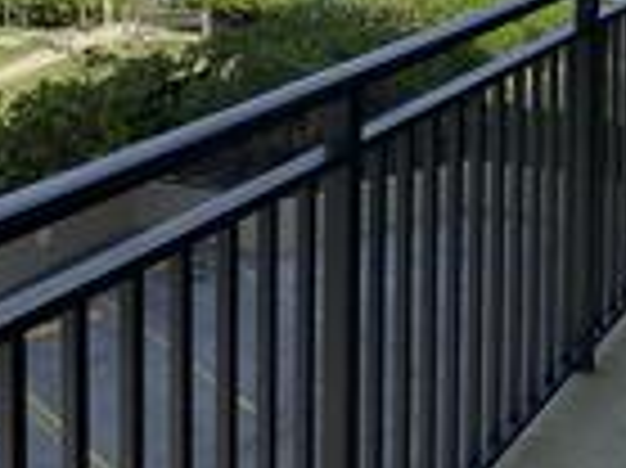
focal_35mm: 75
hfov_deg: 25.8
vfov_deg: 18.3
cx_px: 432
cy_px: -135
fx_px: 1355
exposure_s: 1/3731
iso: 32
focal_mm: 4.25
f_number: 1.8
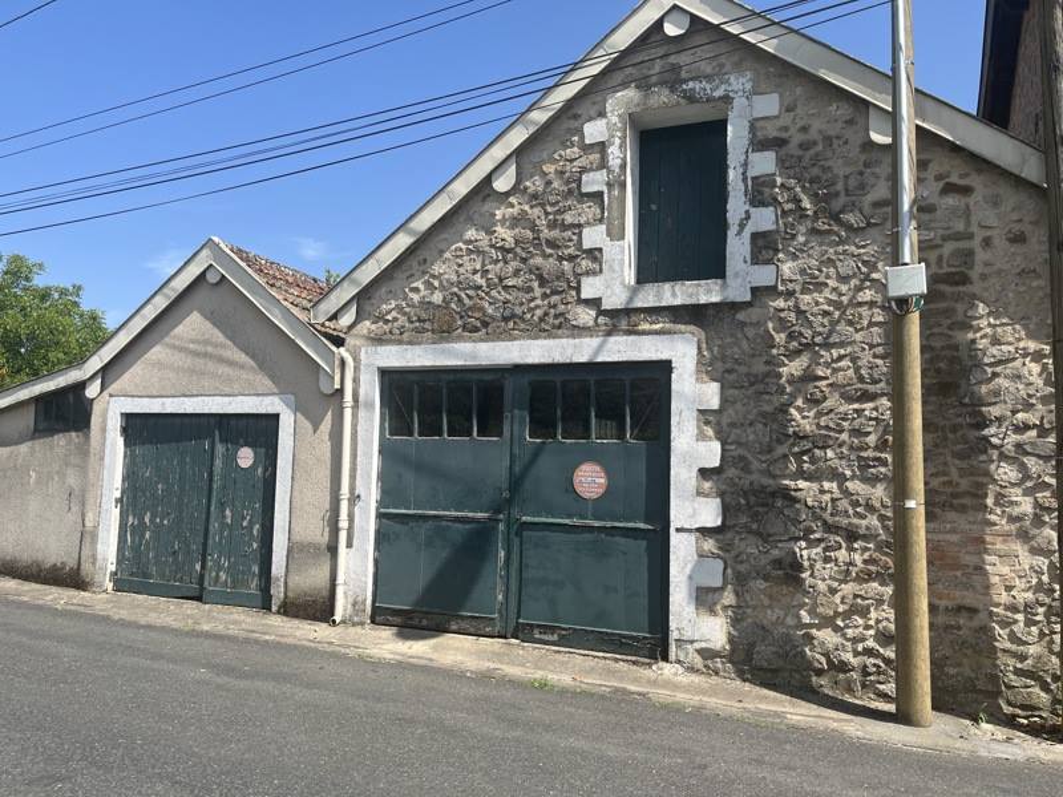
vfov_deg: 53.1
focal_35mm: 26
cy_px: 398
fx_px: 798
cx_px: 532
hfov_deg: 67.3
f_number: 1.6
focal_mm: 5.1
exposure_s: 1/2513
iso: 50
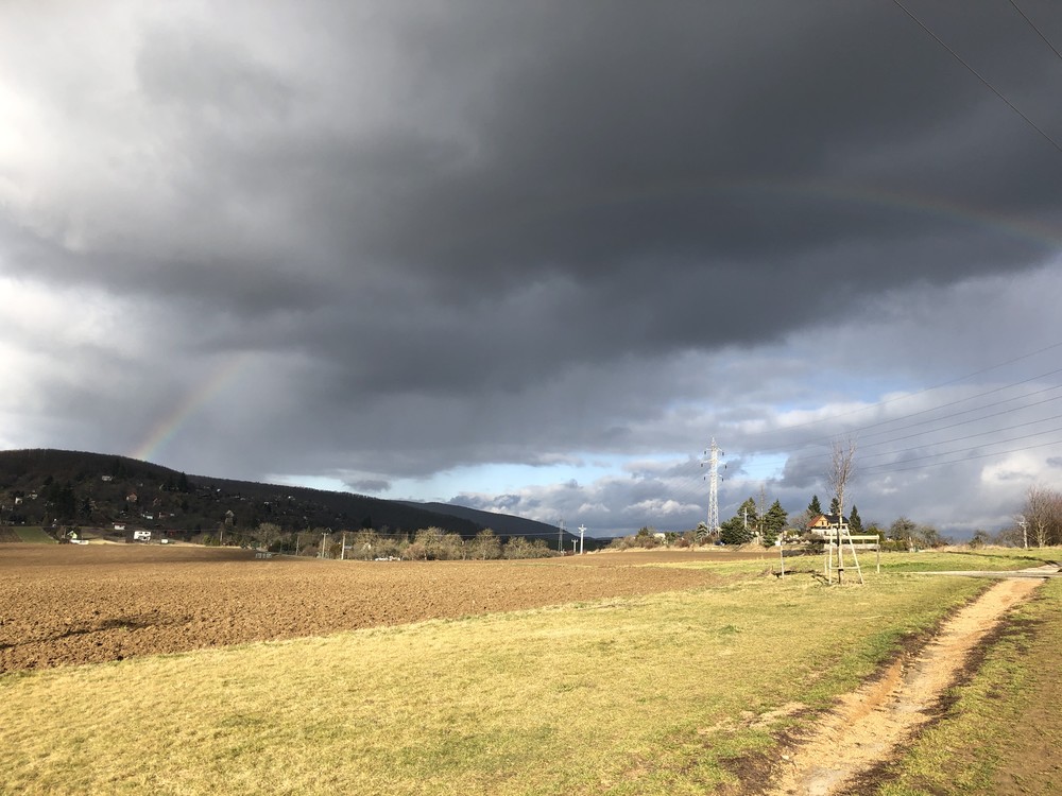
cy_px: 398
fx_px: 859
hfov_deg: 63.4
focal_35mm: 28
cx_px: 531
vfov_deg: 49.7
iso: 20
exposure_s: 1/1200
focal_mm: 3.99
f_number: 1.8
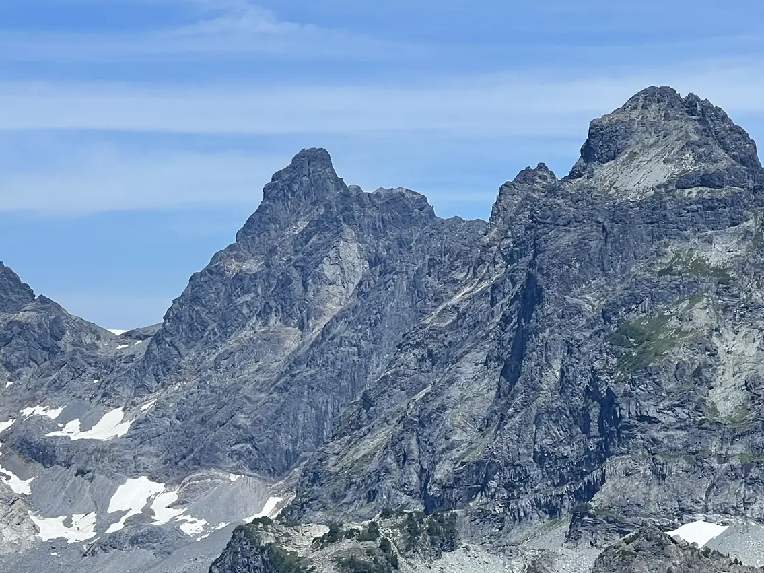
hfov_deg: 14.2
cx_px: 415
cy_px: 455
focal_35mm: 139
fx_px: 3068
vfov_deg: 10.6
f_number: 2.8
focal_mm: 9
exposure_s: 1/903
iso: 32
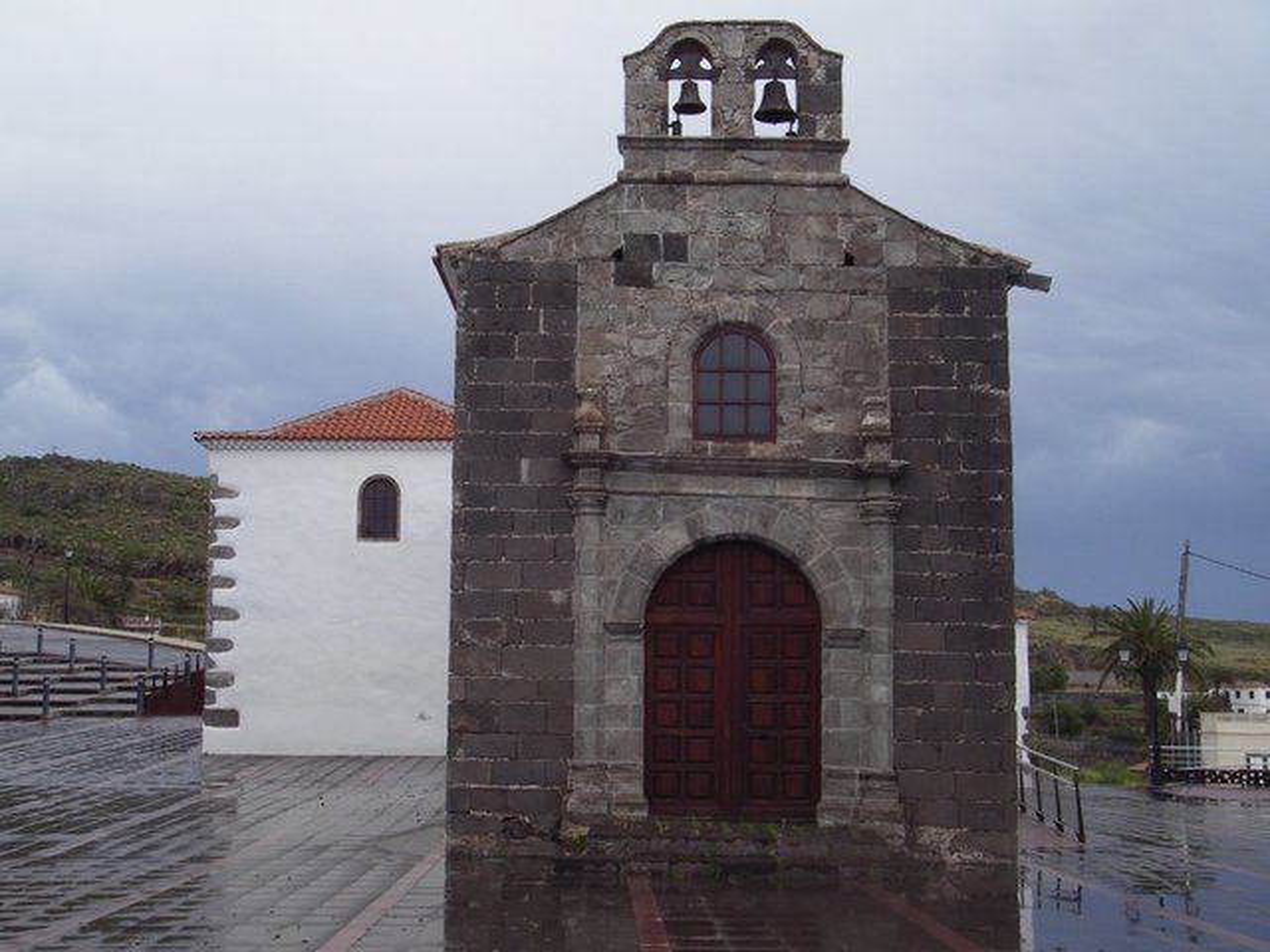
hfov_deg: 38.9
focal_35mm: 49
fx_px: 1798
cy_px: 476
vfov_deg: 29.7
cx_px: 635
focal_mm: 8.1
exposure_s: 1/160
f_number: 7
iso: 80
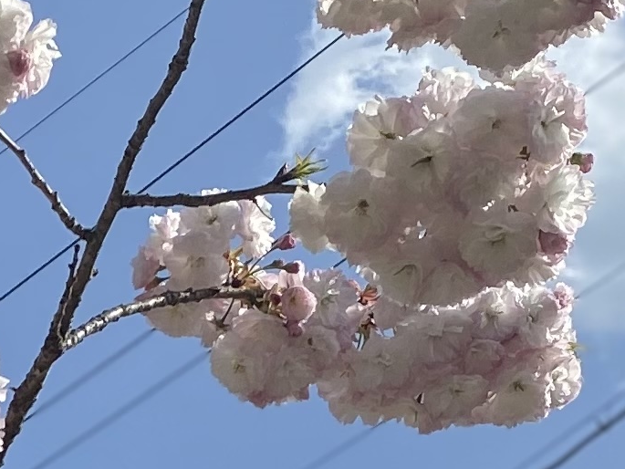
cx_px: -258
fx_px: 2763
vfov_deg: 9.2
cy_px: 859
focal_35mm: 153
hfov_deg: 12.4
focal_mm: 4.25
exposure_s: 1/3846
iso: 32
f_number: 1.8
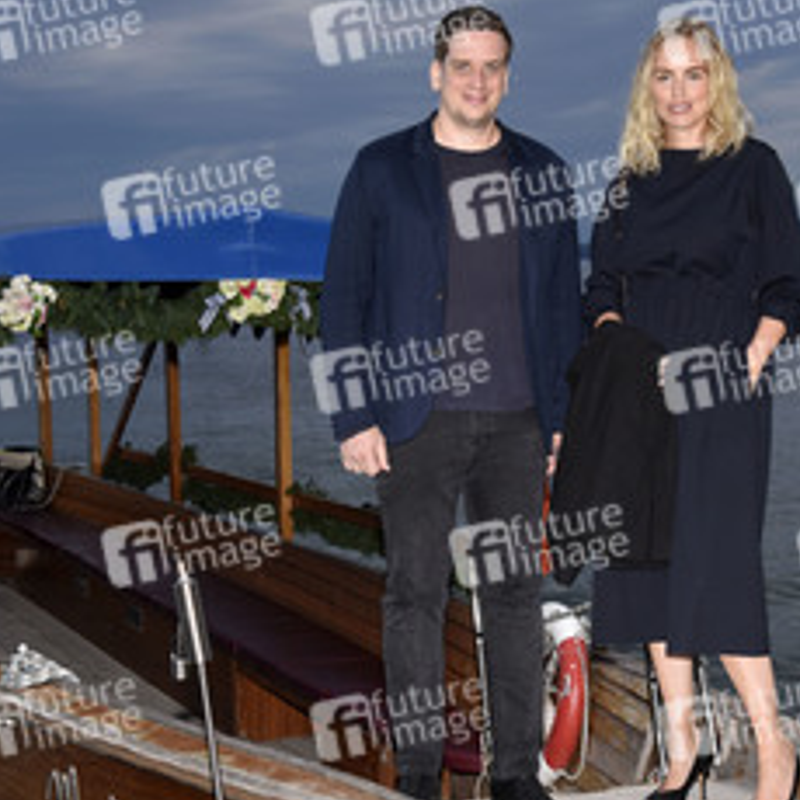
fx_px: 2092
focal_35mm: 80
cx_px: 447
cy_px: 459
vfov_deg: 21.6
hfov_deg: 21.6
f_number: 6.3
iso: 1250
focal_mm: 48
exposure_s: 1/160
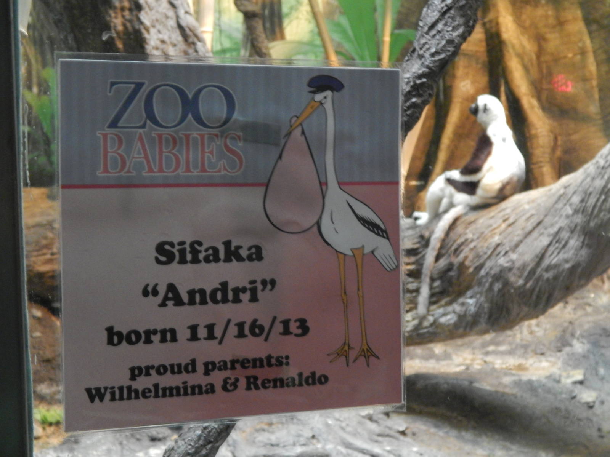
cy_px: 228
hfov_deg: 31.7
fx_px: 1075
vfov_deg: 24.0
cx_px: 305
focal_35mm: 61
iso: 640
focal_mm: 10.9
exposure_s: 1/8
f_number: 4
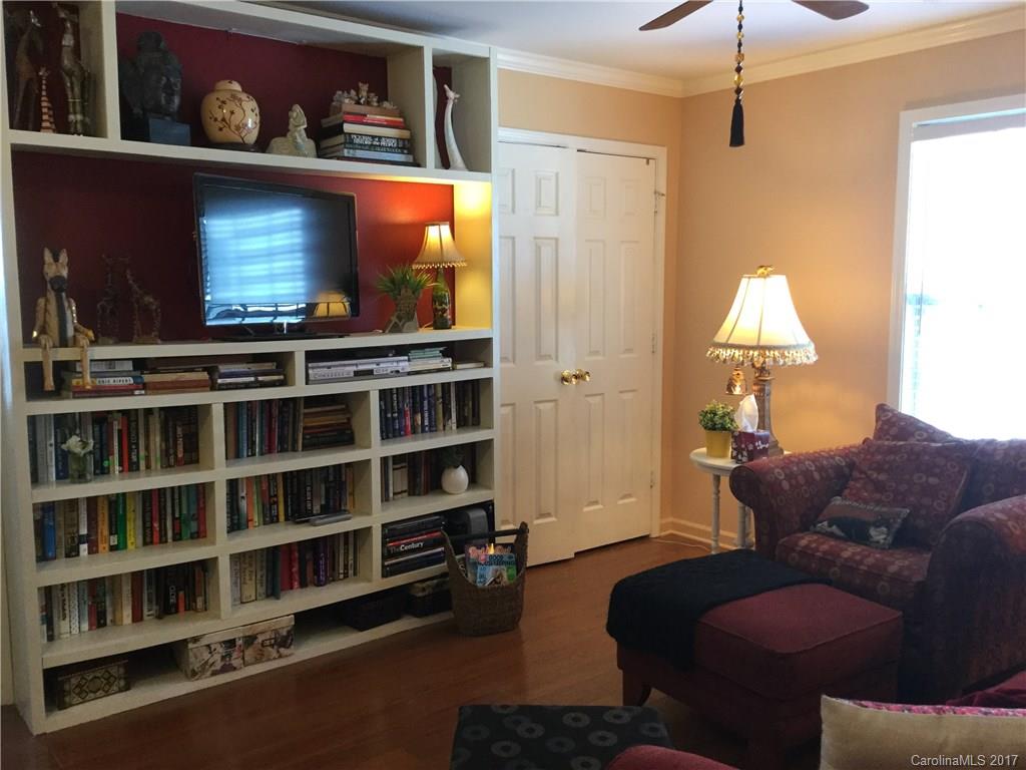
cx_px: 513
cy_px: 385
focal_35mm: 31
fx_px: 919
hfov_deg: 58.4
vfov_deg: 45.4
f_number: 2.4
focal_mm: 3.3
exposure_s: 1/30
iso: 100
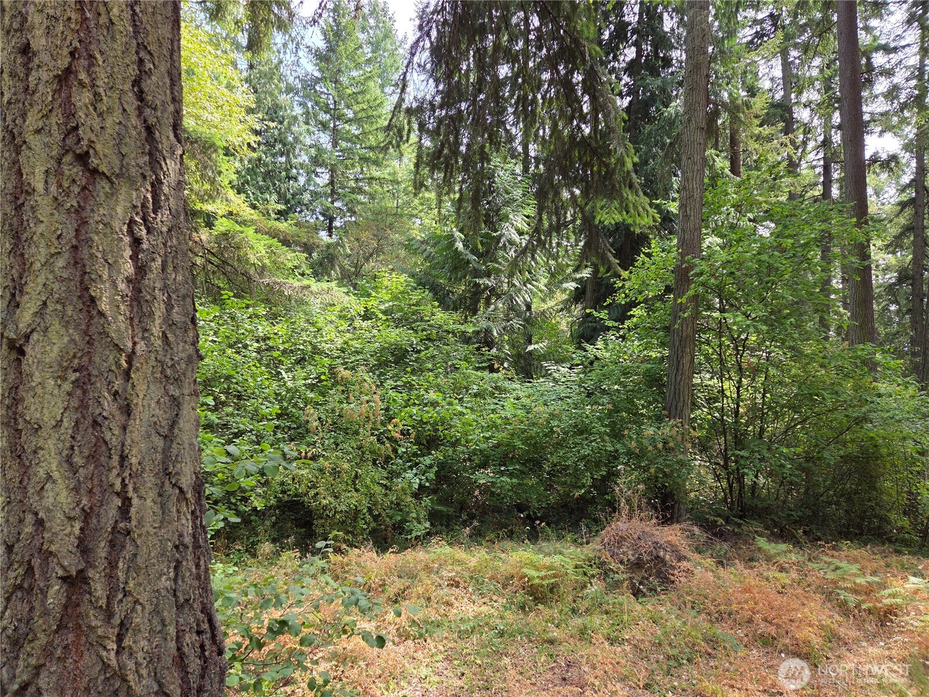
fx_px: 617
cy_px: 348
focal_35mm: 23
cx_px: 464
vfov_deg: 58.9
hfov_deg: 73.9
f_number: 1.8
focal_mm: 5.4
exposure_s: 1/180
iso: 40
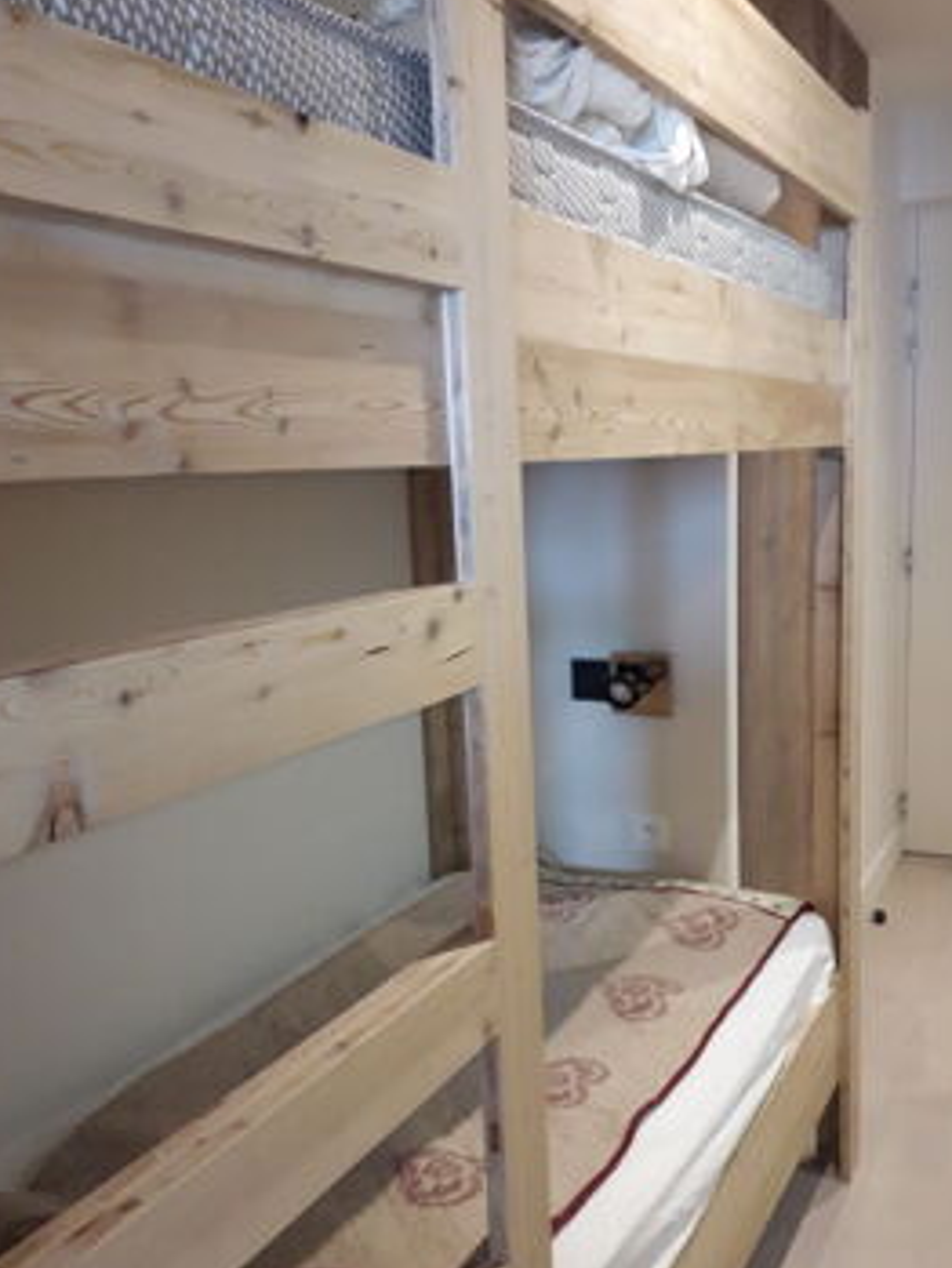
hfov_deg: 42.9
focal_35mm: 33
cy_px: 718
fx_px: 1209
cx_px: 534
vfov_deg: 55.2
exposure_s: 1/50
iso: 200
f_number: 1.9
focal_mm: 3.6
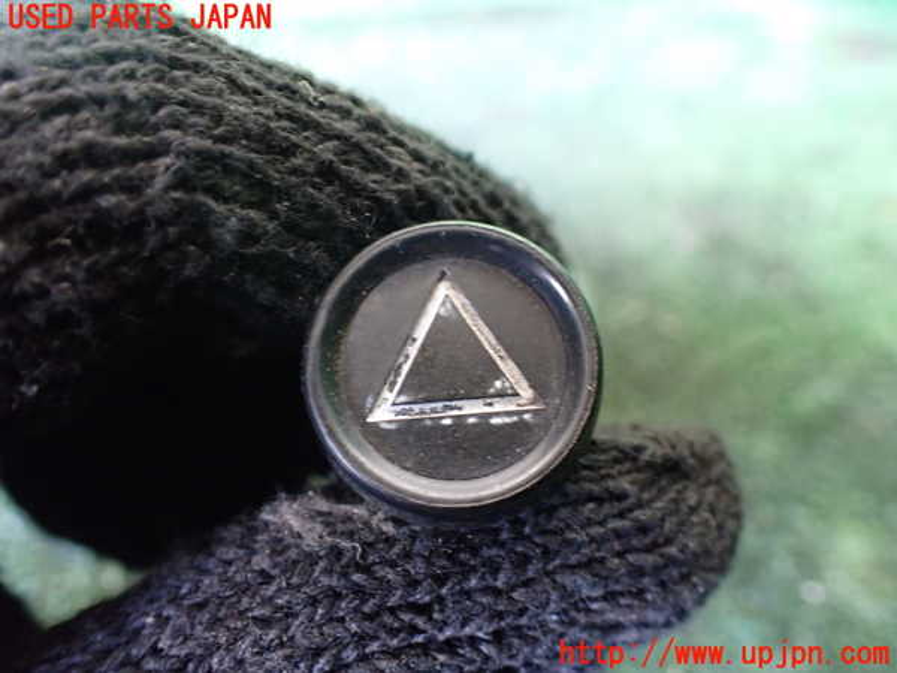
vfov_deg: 46.8
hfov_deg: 60.0
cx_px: 448
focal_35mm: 30
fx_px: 777
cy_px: 336
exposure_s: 1/30
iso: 1000
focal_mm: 5.4
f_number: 2.3
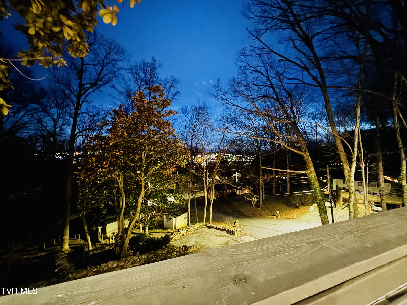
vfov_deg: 85.7
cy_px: 152
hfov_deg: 102.1
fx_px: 165
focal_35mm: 14
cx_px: 204
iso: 2500
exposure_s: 1/4
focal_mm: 2.22
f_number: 2.2
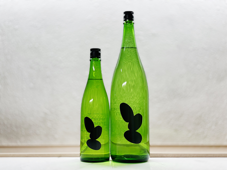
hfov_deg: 36.8
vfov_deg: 28.0
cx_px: 114
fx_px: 341
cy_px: 85
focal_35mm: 52
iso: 64
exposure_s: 1/100
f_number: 2
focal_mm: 6
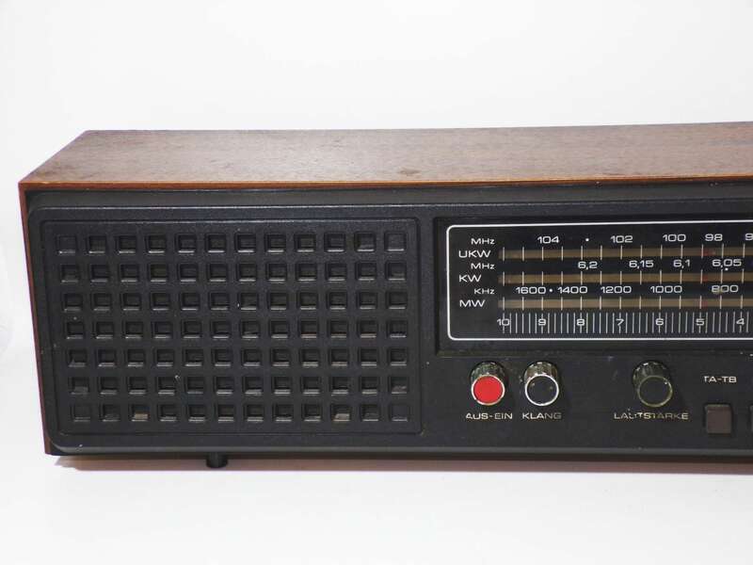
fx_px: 1414
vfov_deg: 22.6
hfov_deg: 29.8
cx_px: 376
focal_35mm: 65
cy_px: 282
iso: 200
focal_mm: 11.6
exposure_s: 1/100
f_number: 3.8
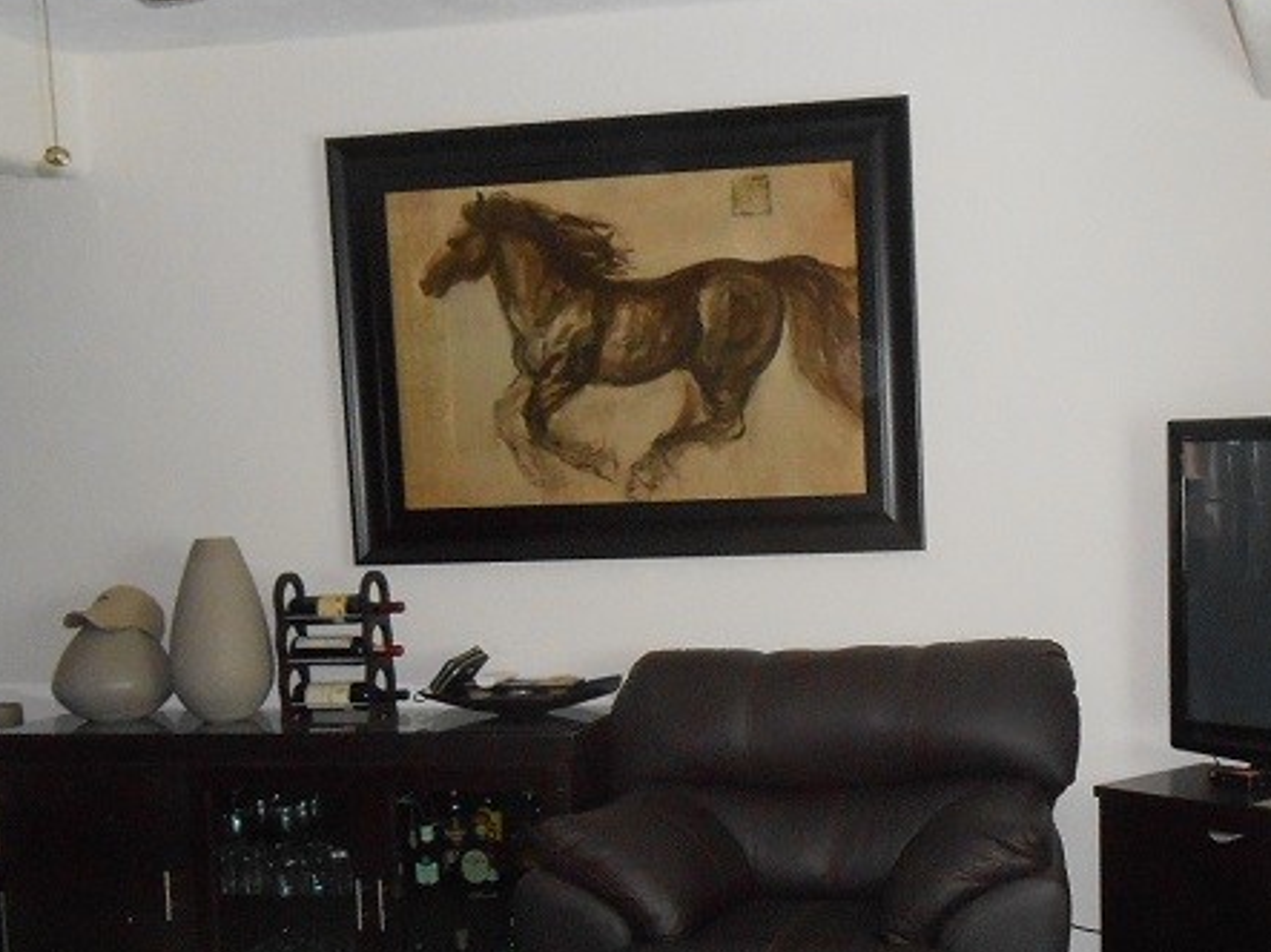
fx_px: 1725
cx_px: 852
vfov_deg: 30.6
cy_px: 639
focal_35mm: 47
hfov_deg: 39.9
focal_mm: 4.6
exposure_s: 1/25
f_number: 3.5
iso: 500
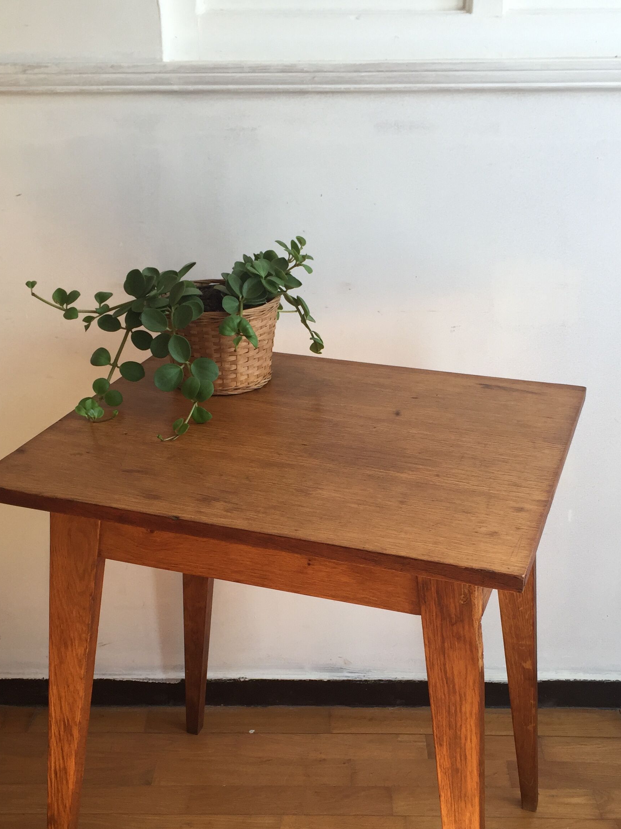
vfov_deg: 45.0
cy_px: 557
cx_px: 314
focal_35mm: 41
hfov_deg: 35.1
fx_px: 981
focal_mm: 4.15
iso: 50
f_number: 2.2
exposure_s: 1/100
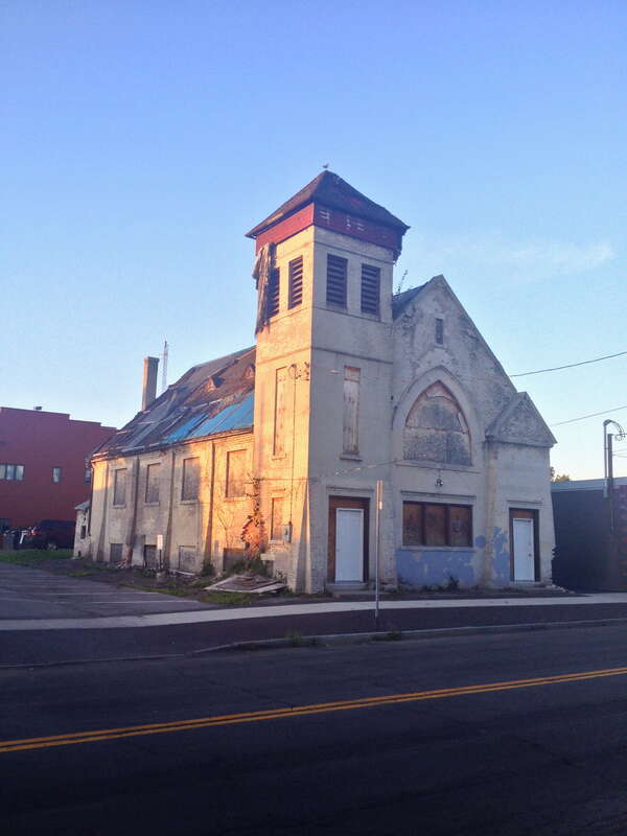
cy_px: 418
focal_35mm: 35
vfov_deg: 52.6
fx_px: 845
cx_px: 314
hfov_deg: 40.7
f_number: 2.4
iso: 50
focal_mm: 4.28
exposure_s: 1/251
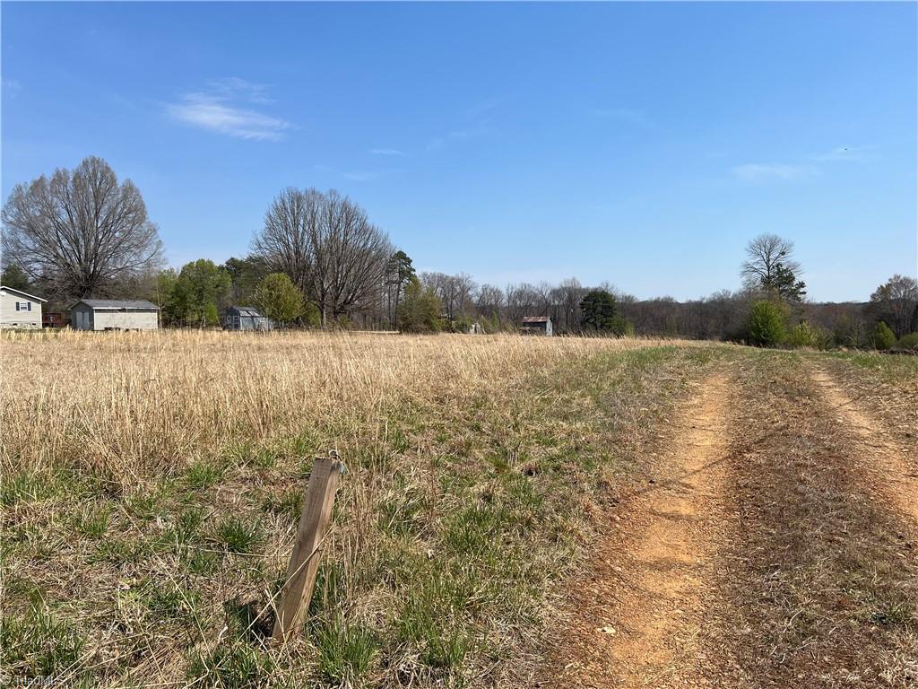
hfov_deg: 67.3
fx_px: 690
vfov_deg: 53.1
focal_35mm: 26
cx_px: 459
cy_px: 344
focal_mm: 5.7
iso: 50
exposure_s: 1/6211
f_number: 1.5
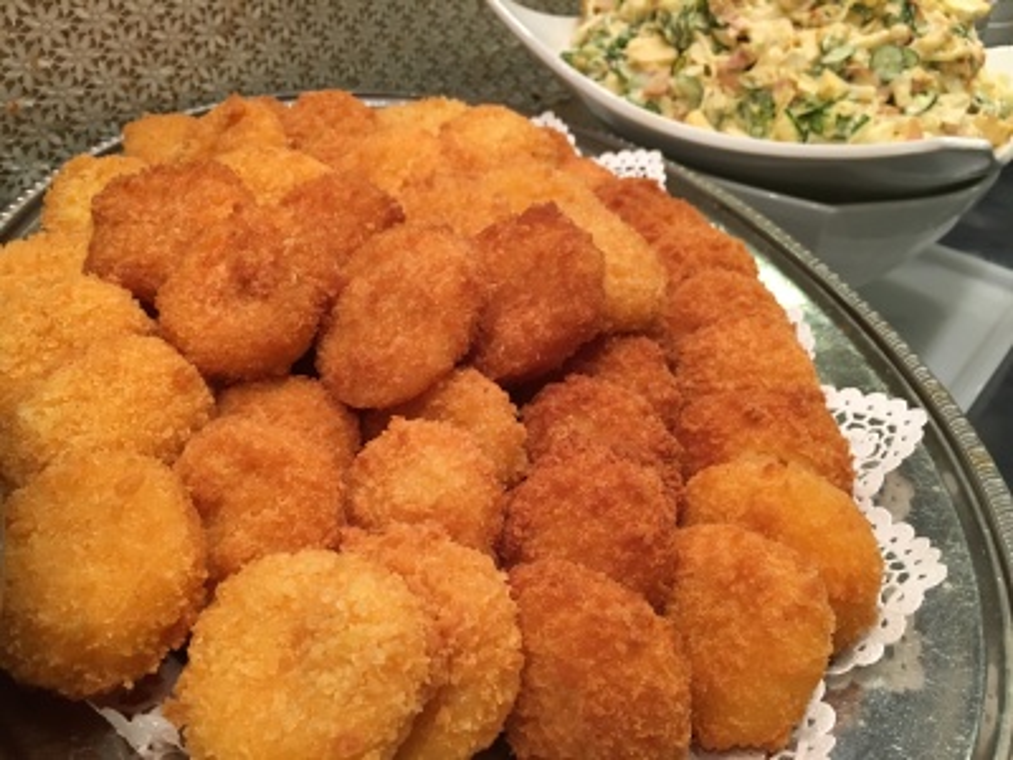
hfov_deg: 61.7
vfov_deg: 48.2
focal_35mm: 29
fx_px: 849
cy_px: 380
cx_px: 506
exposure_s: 1/30
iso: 125
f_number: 2.2
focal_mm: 4.15
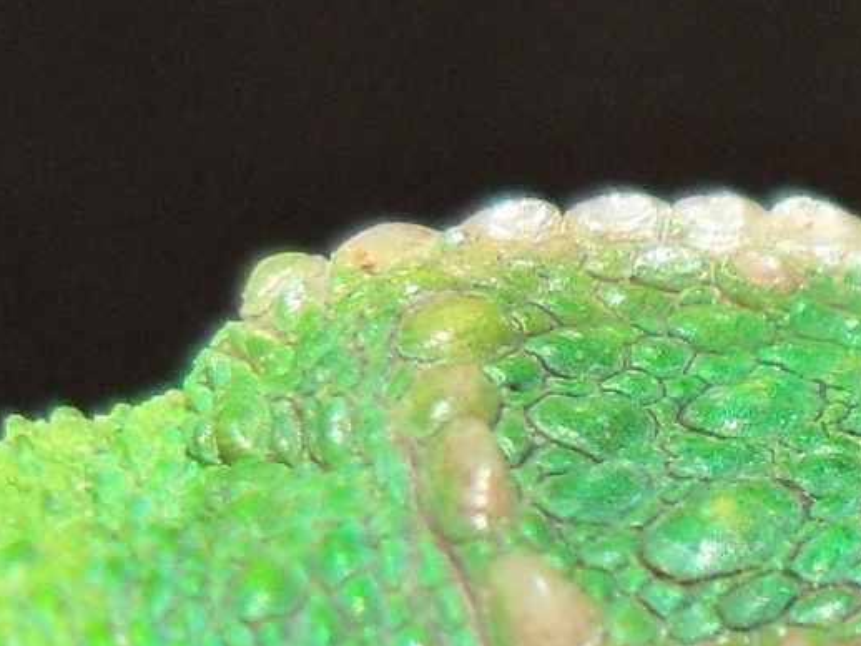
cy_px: 829
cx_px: 1986
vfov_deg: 8.4
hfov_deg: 10.0
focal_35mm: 175
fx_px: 4355
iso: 100
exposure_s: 1/350
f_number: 2.8
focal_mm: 6.2
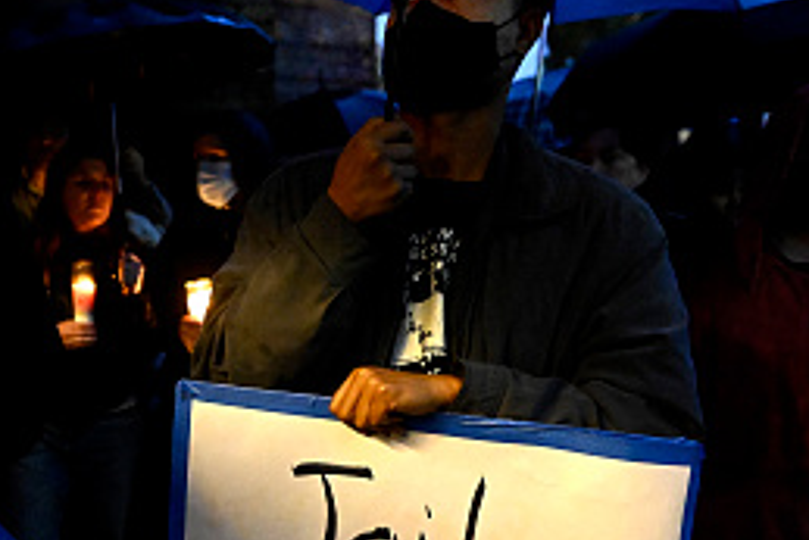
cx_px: 122
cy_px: 421
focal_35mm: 55
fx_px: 1237
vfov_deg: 24.3
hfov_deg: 34.7
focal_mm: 24
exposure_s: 1/100
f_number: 2.8
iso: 8000
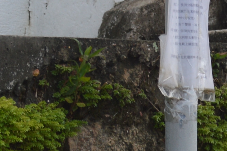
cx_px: 685
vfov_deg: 4.2
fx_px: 2066
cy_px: 9
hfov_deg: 5.8
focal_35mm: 328
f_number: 7.1
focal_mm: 32
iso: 100
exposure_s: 1/200
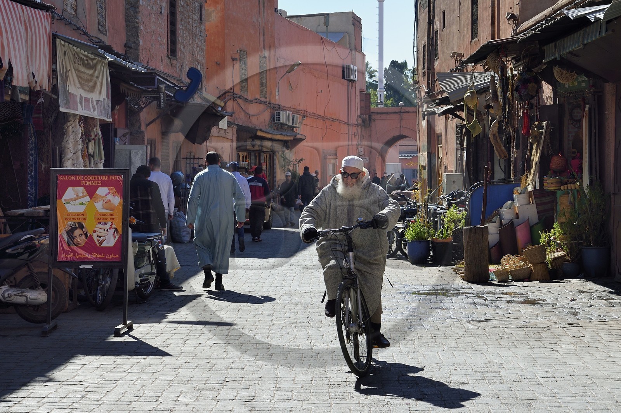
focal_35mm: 70
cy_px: 206
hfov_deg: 28.8
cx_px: 310
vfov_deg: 19.4
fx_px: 1207
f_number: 13
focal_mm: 70
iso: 200
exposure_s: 1/200
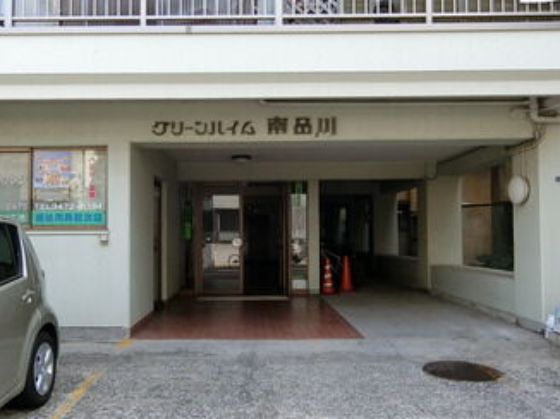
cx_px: 239
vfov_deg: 40.6
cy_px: 216
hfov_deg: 52.5
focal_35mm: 35
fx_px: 566
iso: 80
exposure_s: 1/200
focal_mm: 4.06
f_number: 2.7
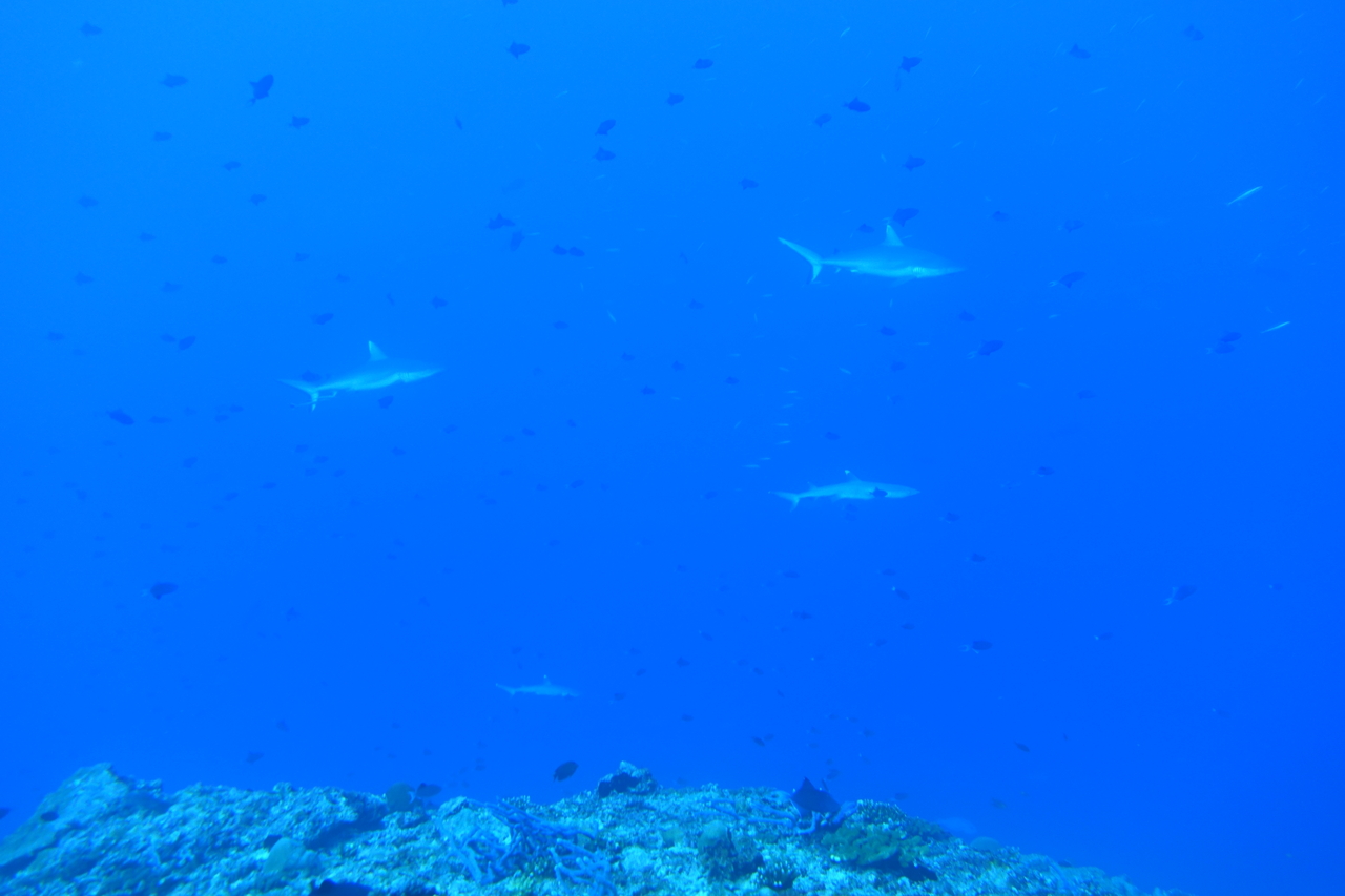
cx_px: 672
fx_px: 1083
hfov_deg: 63.7
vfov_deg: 45.0
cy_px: 448
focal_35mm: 29
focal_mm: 10.81
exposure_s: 1/80
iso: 125
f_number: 3.2
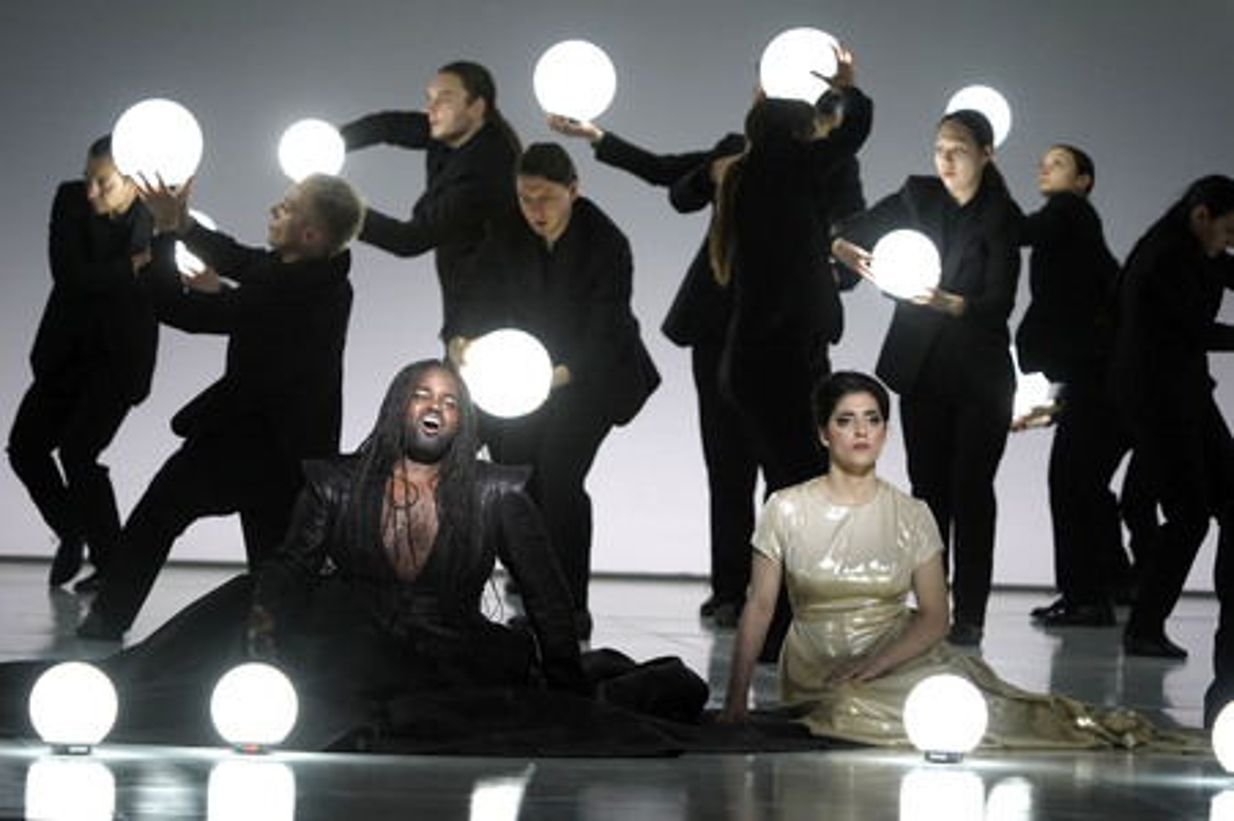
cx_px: 617
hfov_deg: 7.0
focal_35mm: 293
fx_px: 10036
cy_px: 410
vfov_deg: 4.7
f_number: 5.6
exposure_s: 1/80
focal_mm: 293
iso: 3200
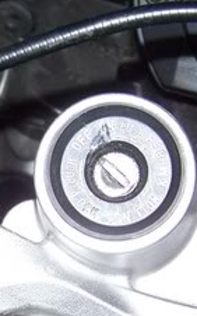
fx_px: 981
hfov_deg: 11.3
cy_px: 247
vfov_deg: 18.1
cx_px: -35
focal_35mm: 114
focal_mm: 6.3
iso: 80
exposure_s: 1/60
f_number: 2.8
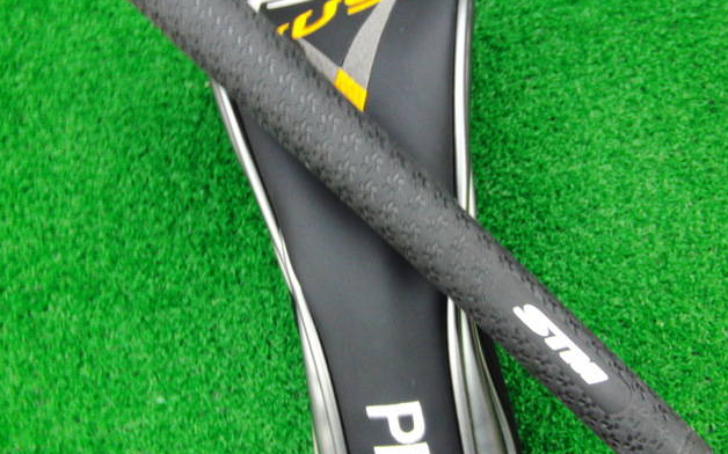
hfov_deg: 49.3
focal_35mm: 40
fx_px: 793
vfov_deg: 31.9
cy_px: 190
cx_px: 362
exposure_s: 1/20
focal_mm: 6.42
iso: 400
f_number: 3.6
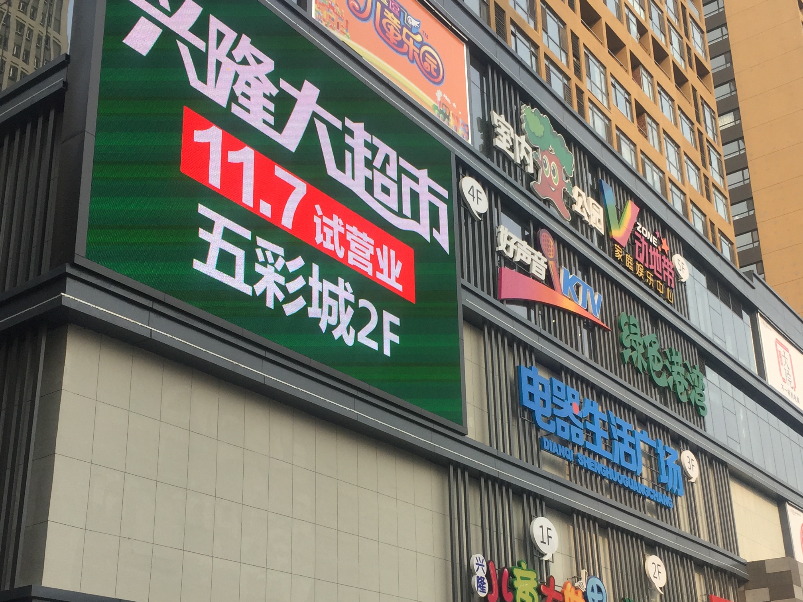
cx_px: 426
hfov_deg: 40.4
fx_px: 1090
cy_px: 388
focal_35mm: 47
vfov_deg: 30.7
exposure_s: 1/706
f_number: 2.2
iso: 32
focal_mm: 4.15
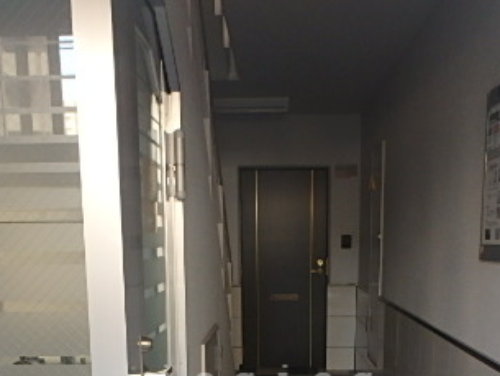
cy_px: 384
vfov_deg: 30.4
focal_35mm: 44
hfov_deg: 42.9
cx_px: 269
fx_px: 636
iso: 200
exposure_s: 1/30
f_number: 3.5
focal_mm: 3.7
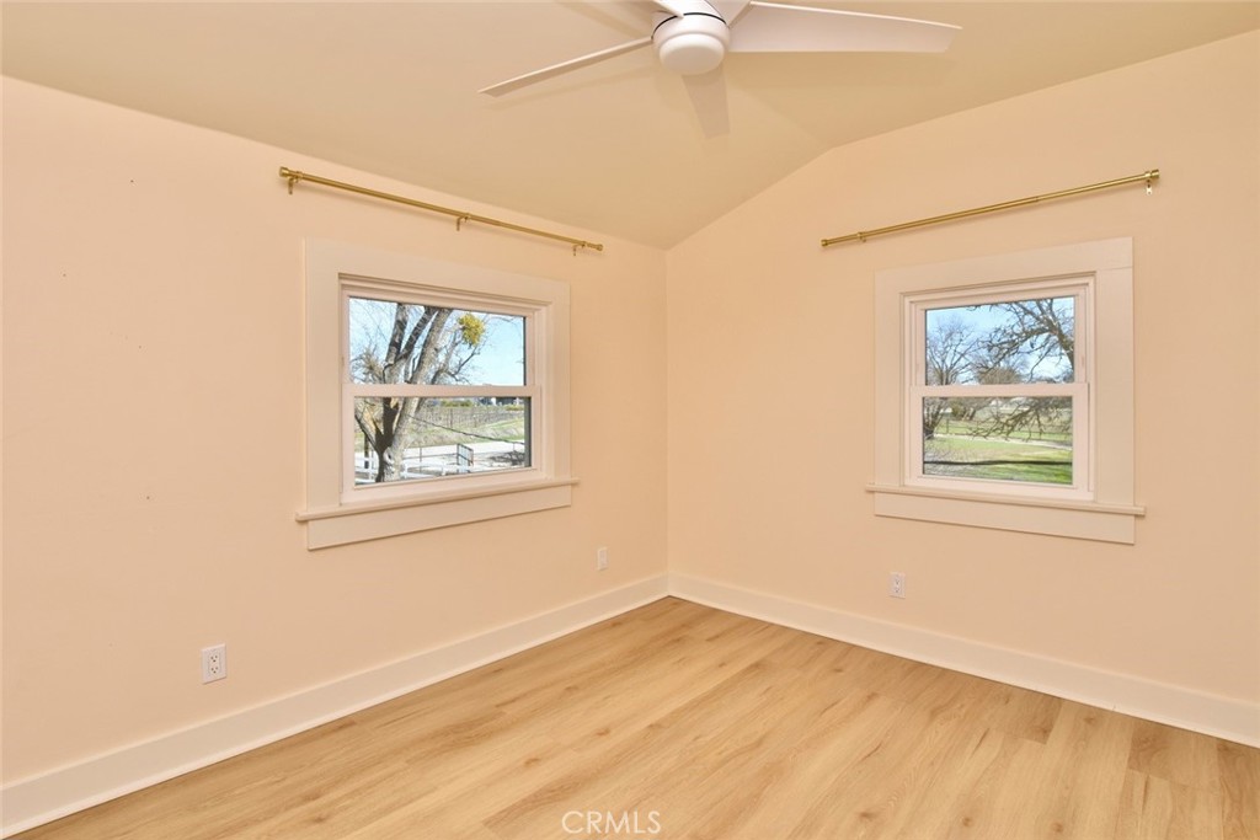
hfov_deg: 92.4
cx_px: 630
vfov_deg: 69.7
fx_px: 604
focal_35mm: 17
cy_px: 420
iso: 250
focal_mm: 11.5
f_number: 9
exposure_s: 1/100
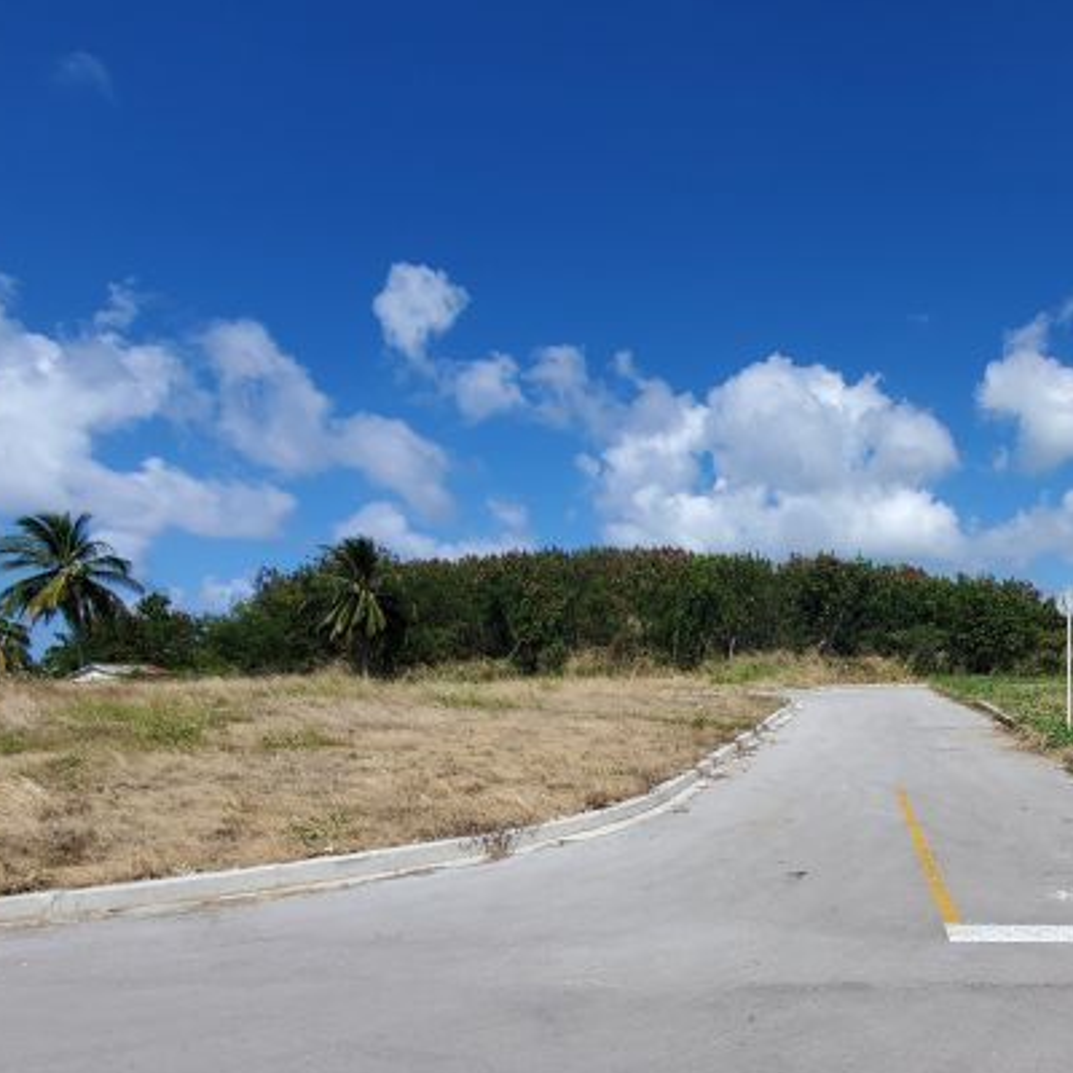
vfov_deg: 65.0
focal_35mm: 23
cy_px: 740
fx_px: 807
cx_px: 821
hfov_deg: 62.9
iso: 50
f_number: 2.2
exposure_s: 1/1654
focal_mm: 1.8
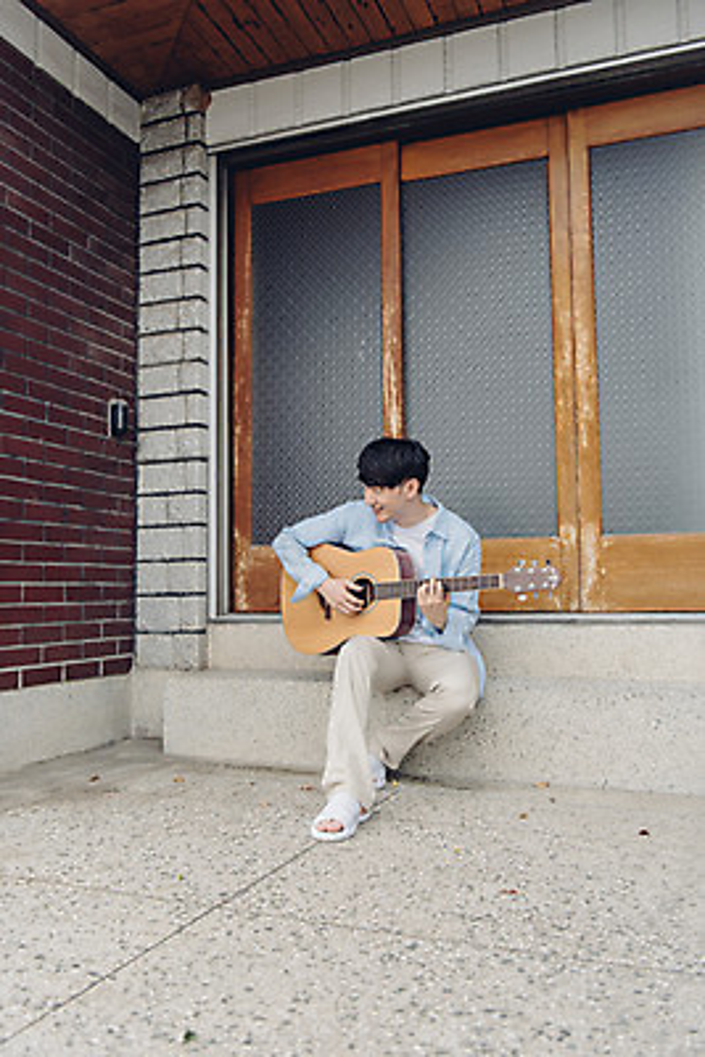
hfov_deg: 42.4
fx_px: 910
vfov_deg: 60.3
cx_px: 352
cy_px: 528
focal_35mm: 31
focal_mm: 31
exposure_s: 1/1250
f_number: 3.2
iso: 400
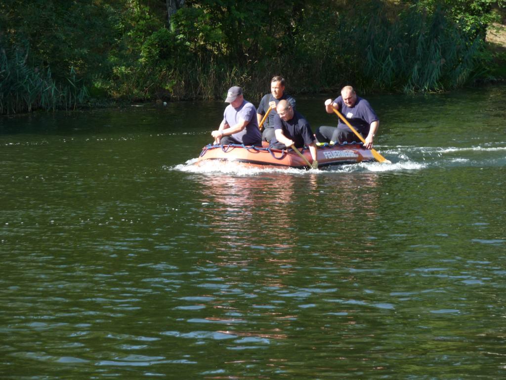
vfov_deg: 8.7
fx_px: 2485
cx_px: 253
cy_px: 190
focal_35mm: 170
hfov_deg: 11.6
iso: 100
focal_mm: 29.1
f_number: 4.8
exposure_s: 1/125
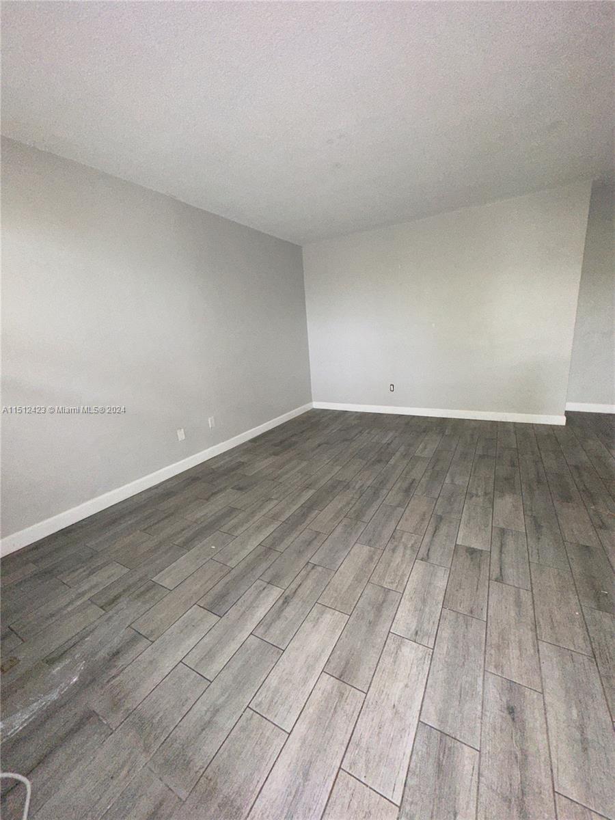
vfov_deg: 102.1
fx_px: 332
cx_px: 308
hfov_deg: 85.7
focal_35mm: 14
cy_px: 410
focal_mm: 2.22
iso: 3200
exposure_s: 1/35
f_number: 2.2
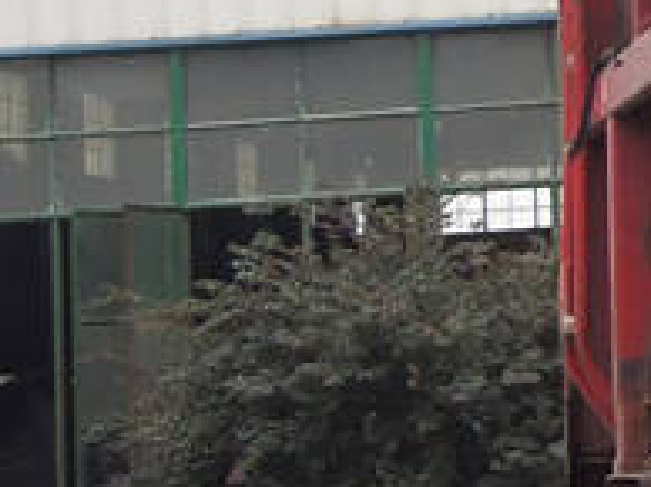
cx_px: 1570
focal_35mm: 222
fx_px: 4170
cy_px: -285
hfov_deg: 8.2
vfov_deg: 6.6
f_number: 7.8
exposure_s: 1/250
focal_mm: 7.8
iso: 400
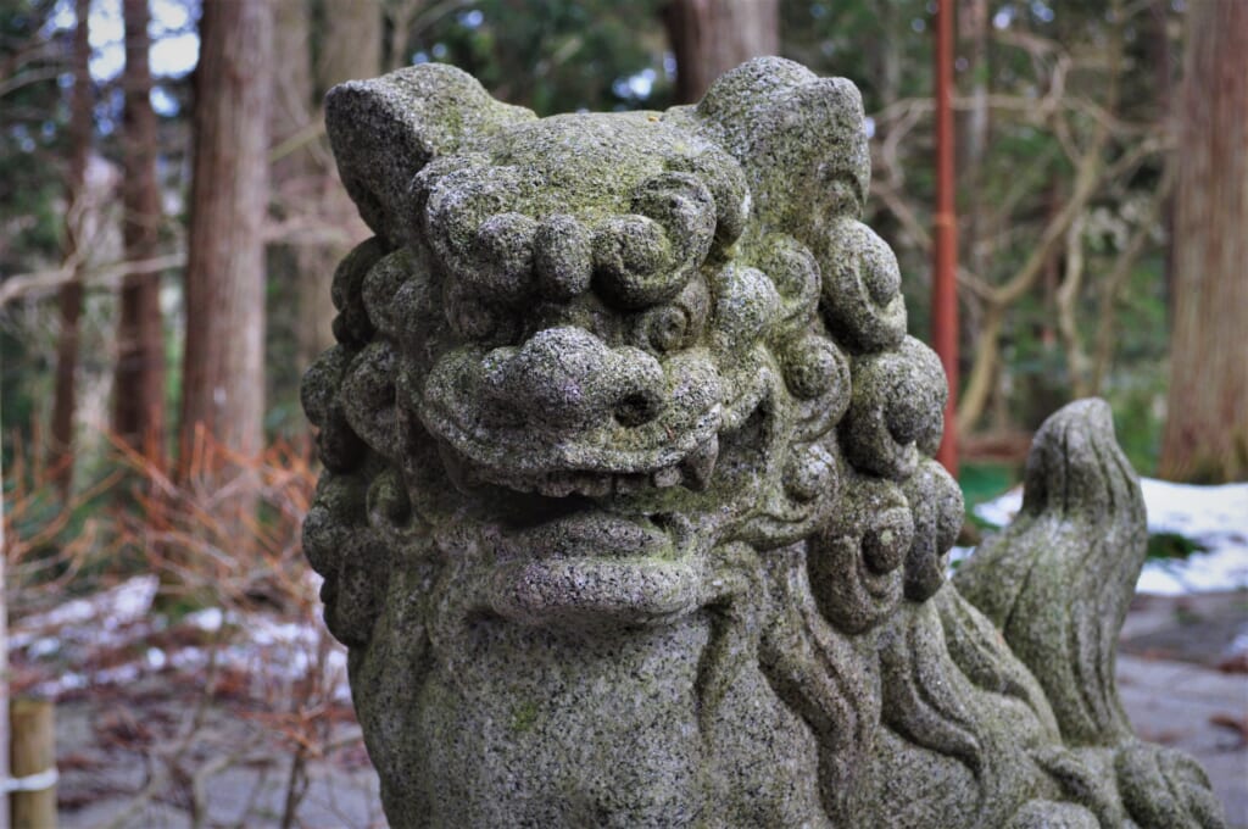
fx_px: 1818
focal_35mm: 52
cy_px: 414
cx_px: 624
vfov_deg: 25.7
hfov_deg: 37.9
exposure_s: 1/40
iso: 400
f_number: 7.1
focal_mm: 35
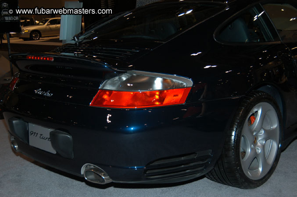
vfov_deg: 26.4
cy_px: 98
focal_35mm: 51
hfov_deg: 38.9
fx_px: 420
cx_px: 148
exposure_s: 1/60
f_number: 5
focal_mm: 34
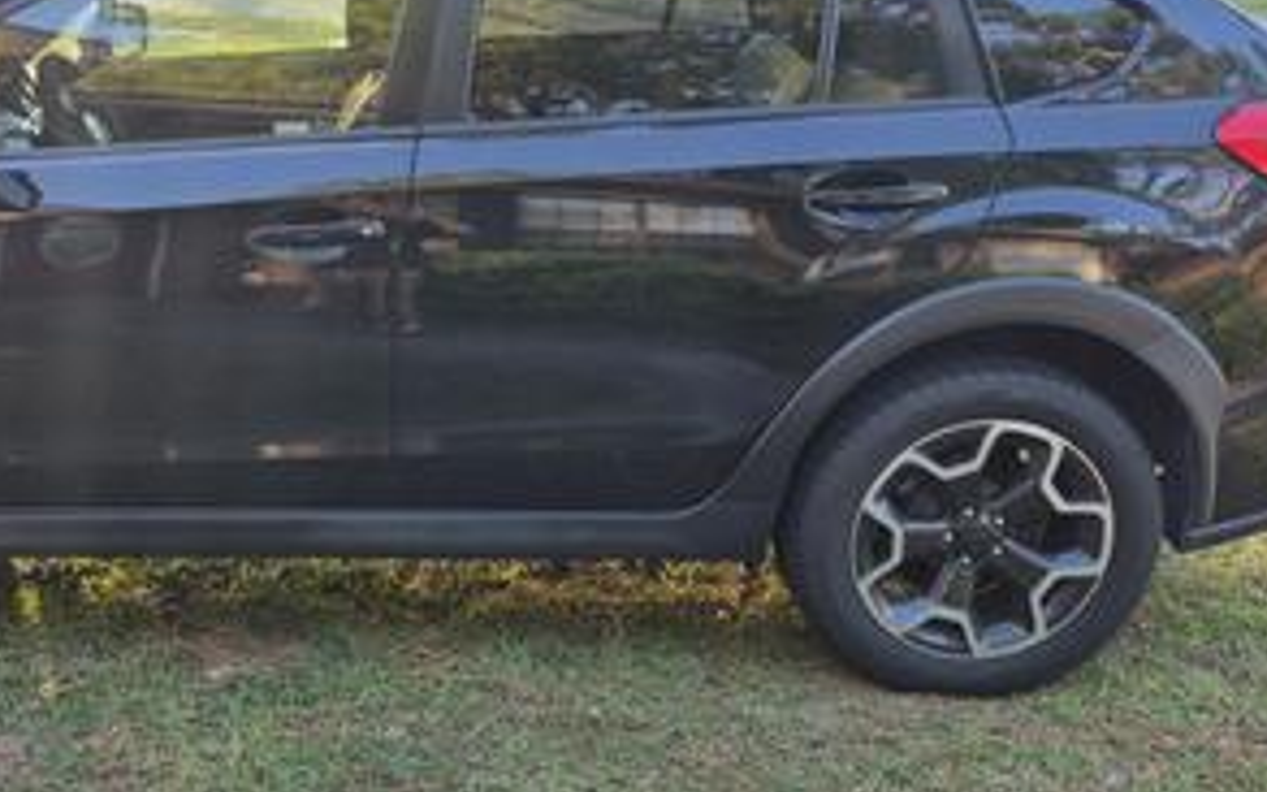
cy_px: 402
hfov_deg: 45.4
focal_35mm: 42
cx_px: 303
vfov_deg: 30.5
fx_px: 1450
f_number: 1.8
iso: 50
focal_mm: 5.4
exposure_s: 1/180
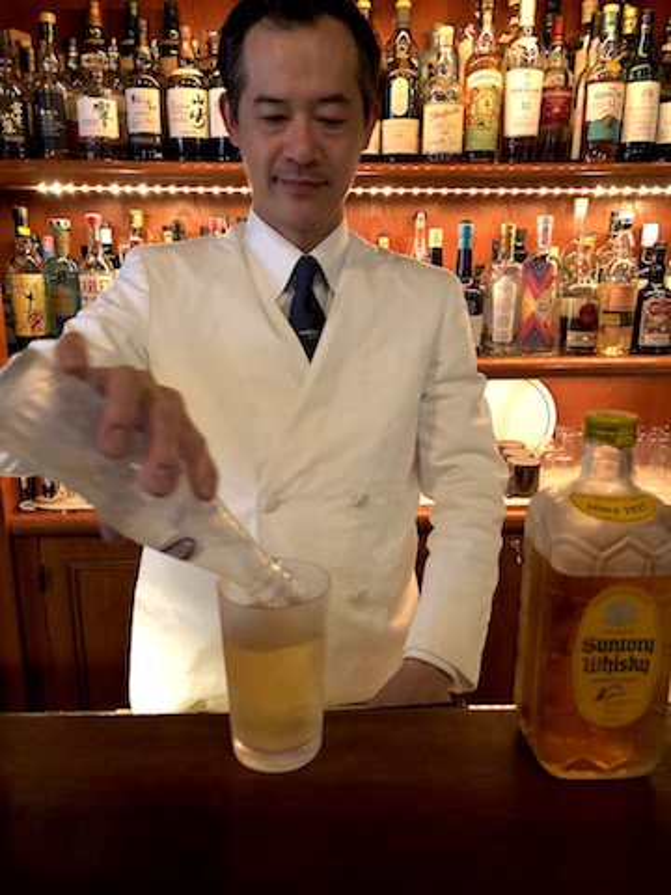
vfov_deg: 63.4
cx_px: 336
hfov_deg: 49.7
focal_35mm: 28
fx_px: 724
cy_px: 448
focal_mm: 3.99
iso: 125
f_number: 1.8
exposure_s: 1/4
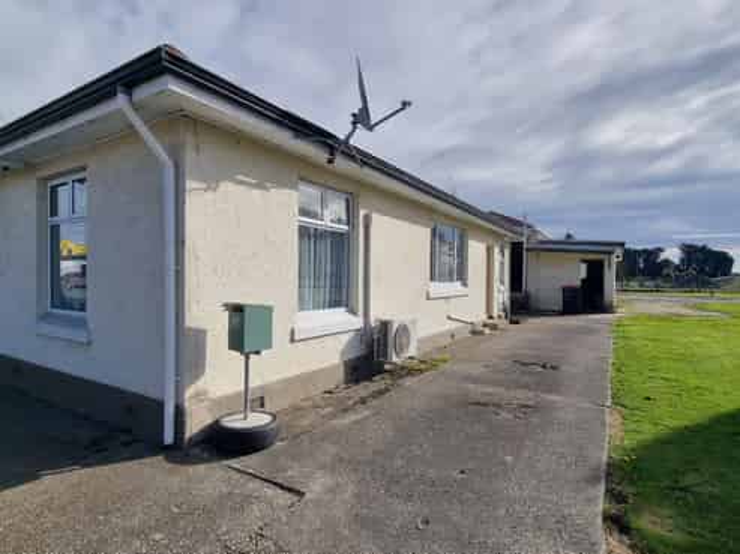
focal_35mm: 13
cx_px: 370
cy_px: 277
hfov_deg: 106.2
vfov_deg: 89.8
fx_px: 278
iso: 50
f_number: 2.2
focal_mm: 2.2
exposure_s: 1/2184
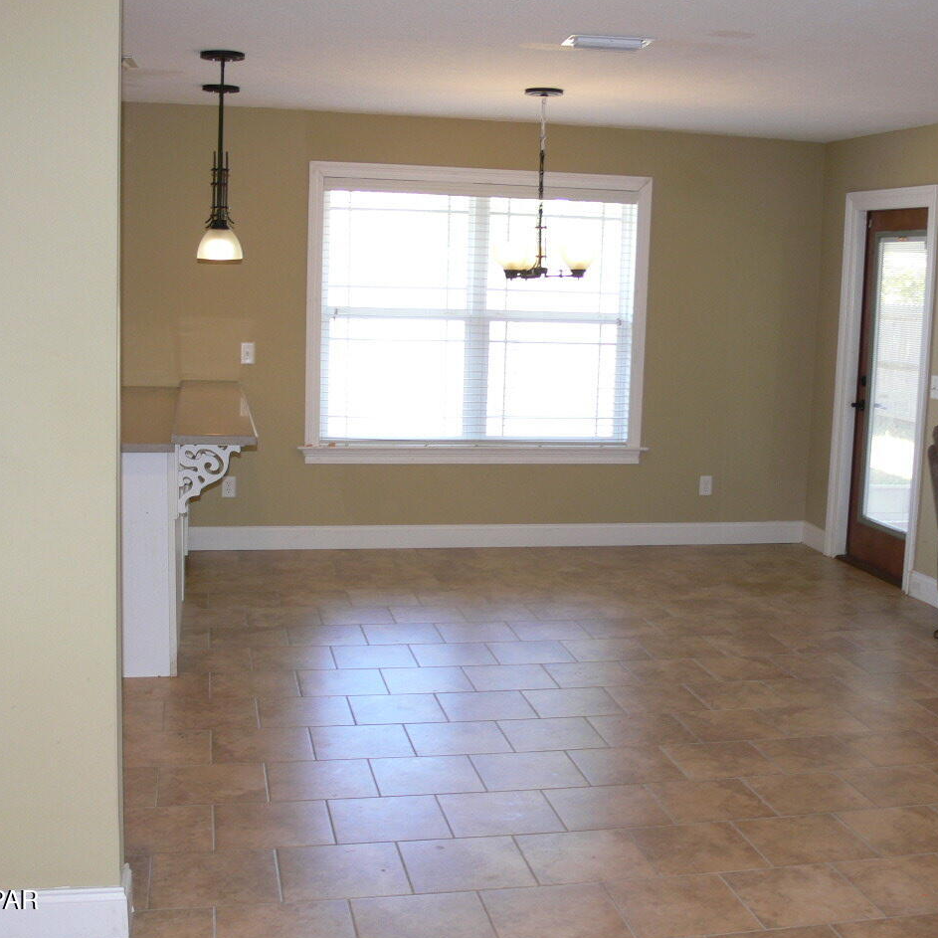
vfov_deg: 40.0
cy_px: 465
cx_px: 519
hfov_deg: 40.0
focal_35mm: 42
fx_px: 1288
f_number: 2.8
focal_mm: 7.4
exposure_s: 1/30
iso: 80
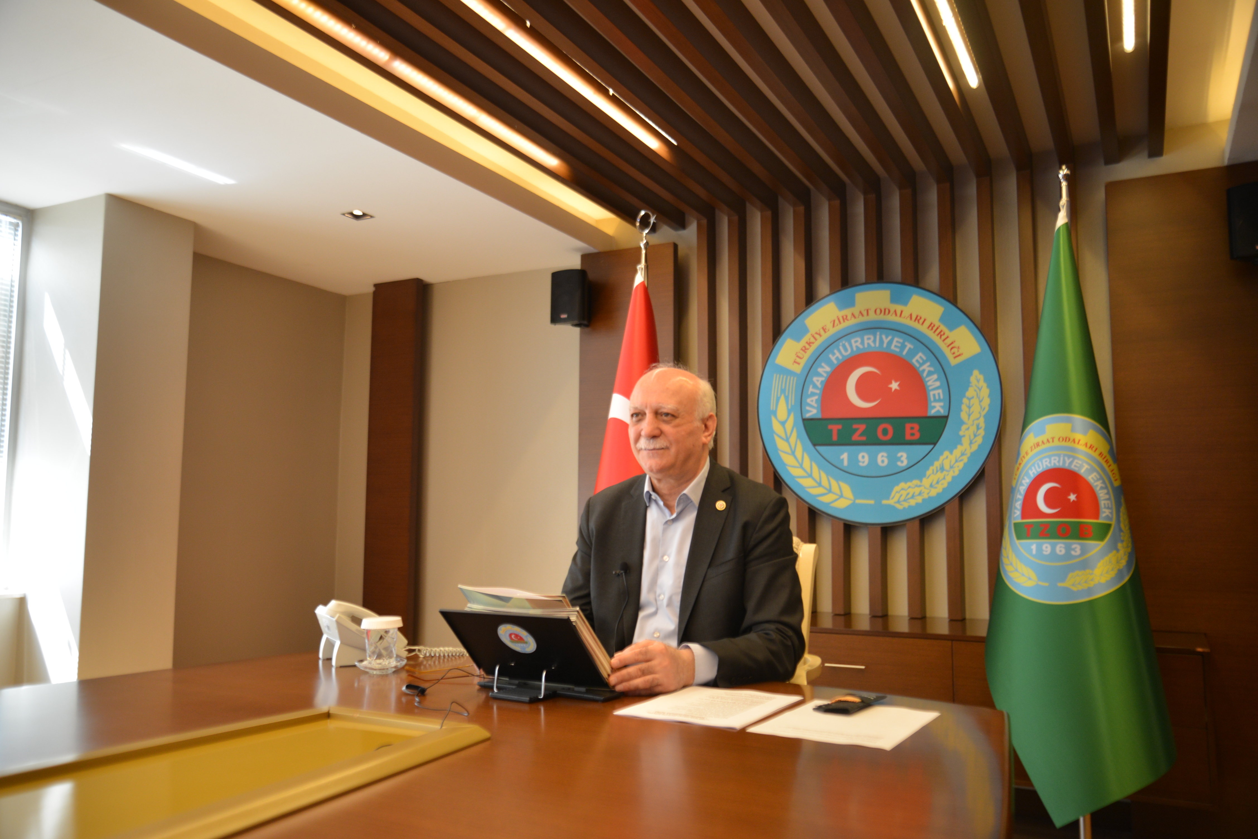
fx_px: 1013
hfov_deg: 63.7
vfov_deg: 45.0
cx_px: 629
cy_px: 420
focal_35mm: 29
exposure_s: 1/50
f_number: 3.8
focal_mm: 29
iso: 800
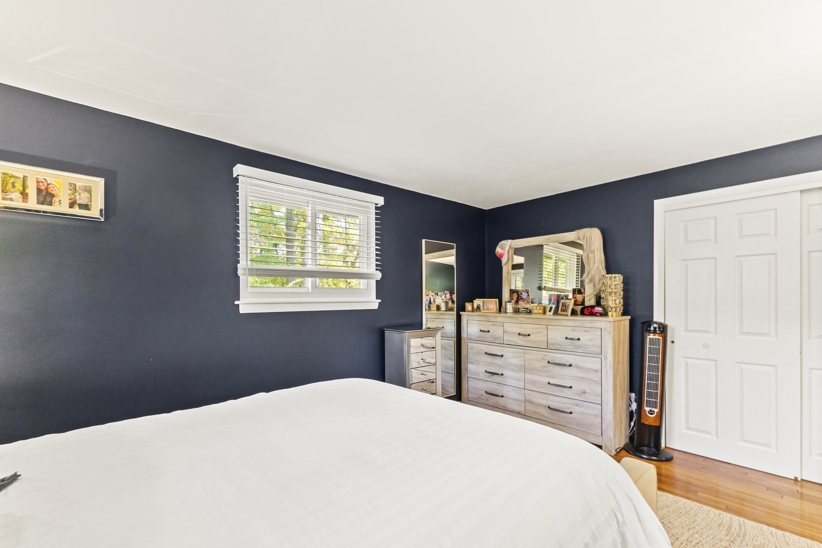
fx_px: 342
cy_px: 274
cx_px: 411
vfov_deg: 77.3
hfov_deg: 100.4
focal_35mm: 15
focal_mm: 10
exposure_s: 1/4
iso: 800
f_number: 8
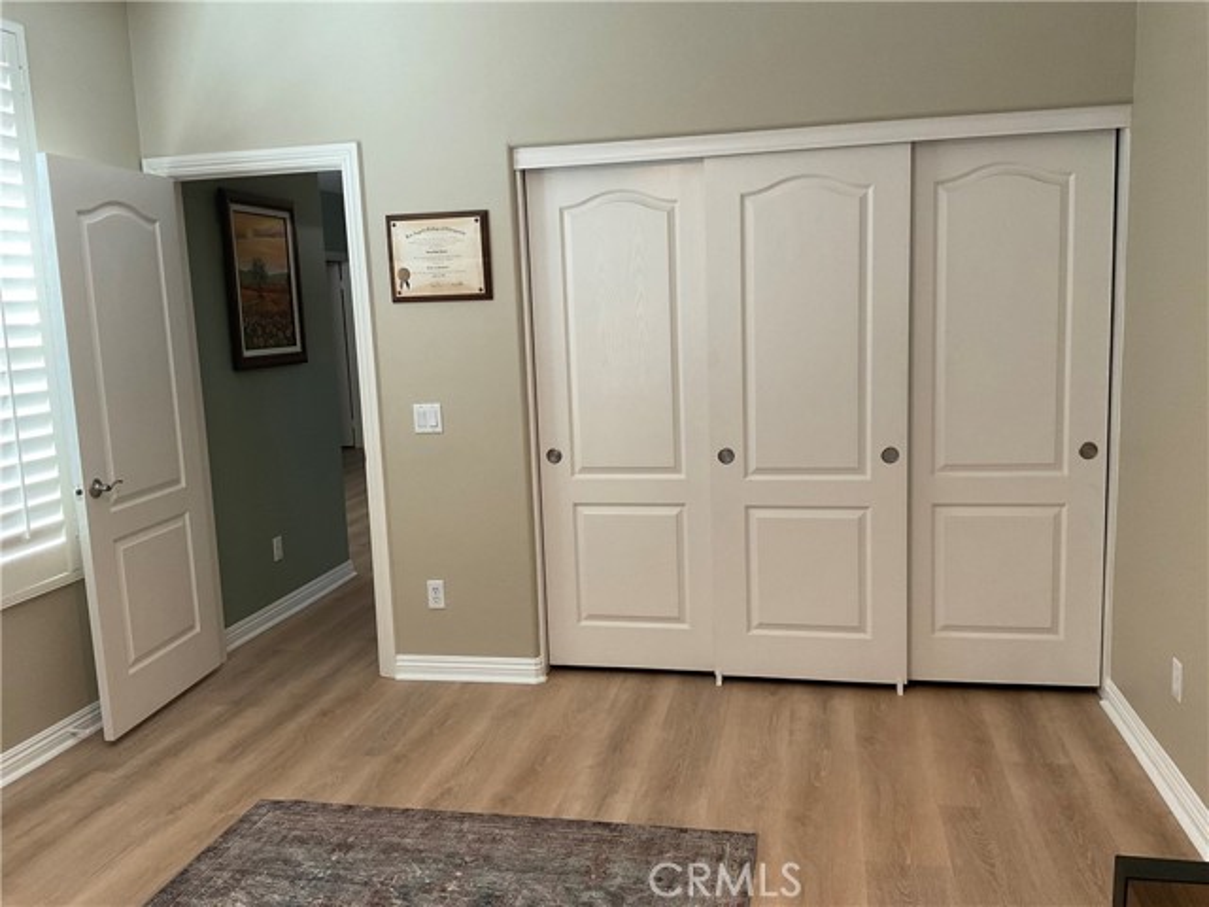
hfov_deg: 61.7
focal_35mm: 29
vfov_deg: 48.2
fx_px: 1013
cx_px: 604
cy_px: 454
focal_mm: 3
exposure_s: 1/60
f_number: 1.8
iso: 100
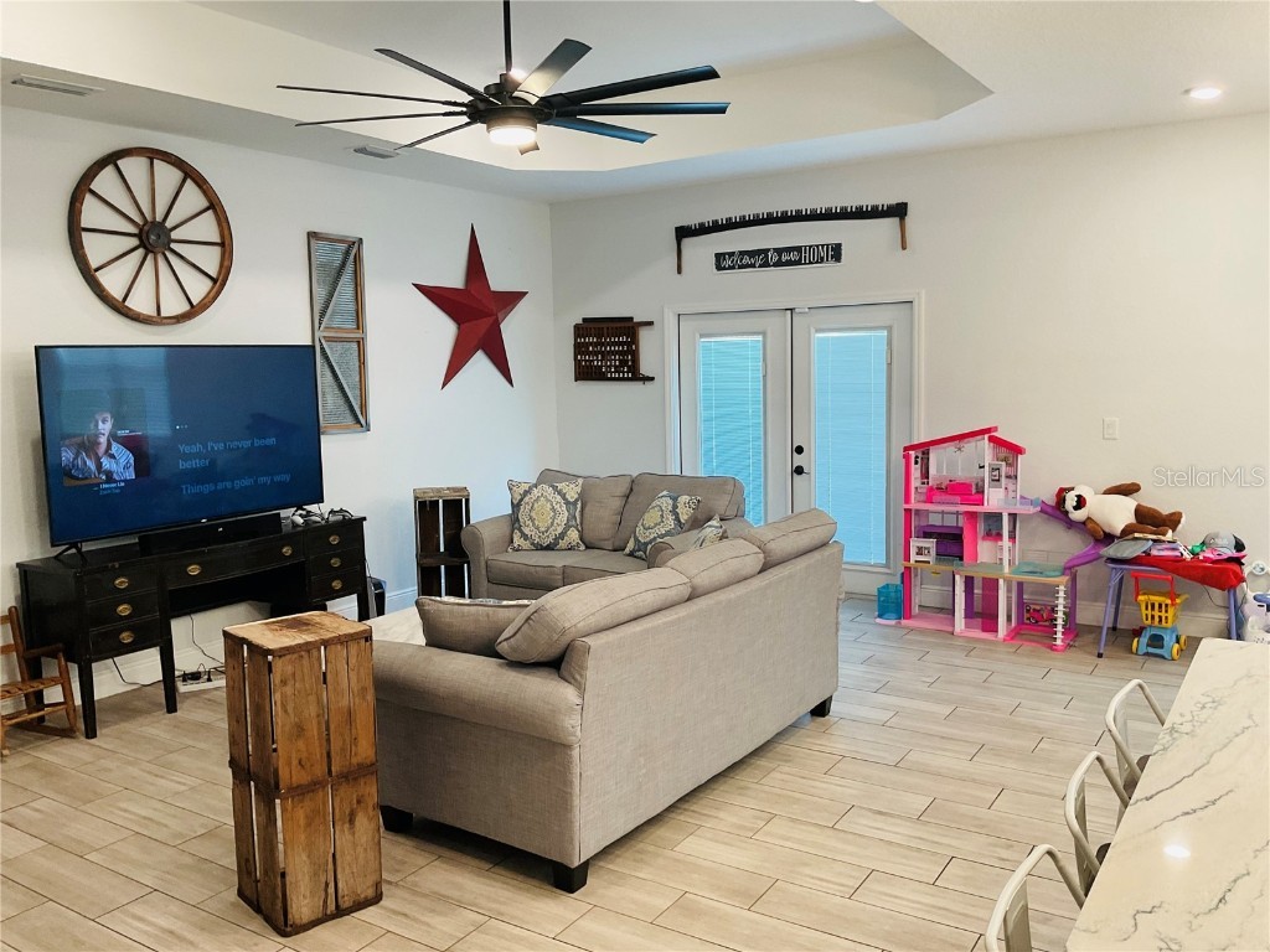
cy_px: 476
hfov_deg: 61.7
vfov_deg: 48.2
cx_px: 635
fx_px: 1064
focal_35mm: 29
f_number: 1.8
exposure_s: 1/60
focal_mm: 3
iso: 80
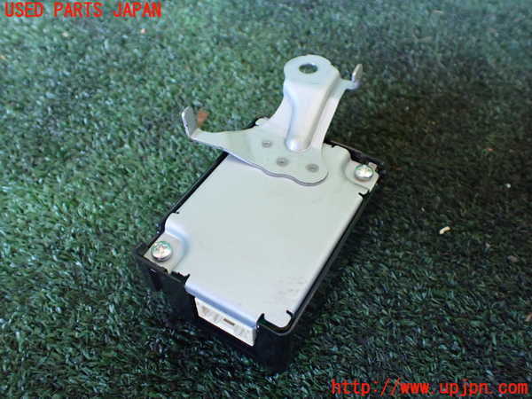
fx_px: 461
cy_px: 200
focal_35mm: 30
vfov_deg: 46.8
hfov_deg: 60.0
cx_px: 266
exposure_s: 1/60
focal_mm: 5.4
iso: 800
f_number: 2.3
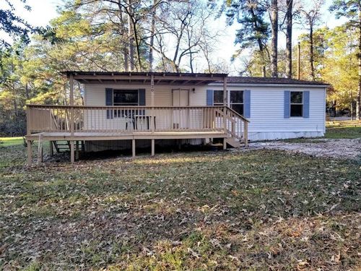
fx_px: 271
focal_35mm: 26
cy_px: 136
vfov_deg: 53.1
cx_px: 180
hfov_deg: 67.3
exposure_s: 1/524
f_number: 1.7
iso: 50
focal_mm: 4.25
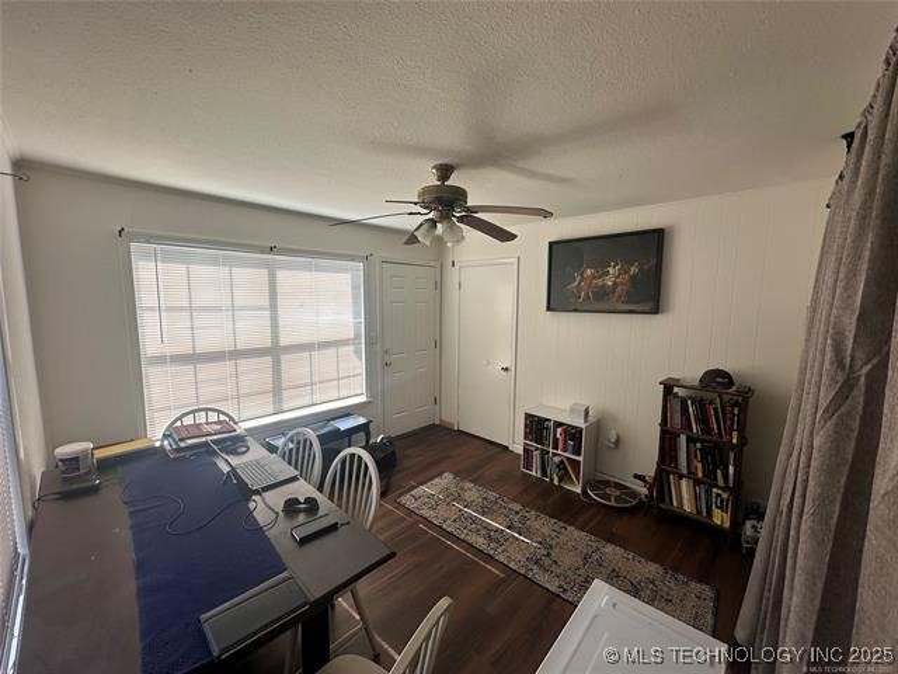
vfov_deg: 85.7
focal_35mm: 14
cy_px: 337
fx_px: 363
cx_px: 449
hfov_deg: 102.1
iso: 40
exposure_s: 1/133
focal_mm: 2.22
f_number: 2.2
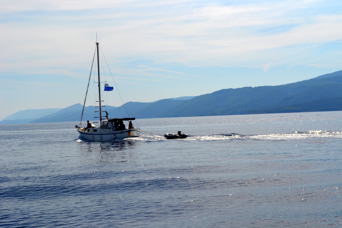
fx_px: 656
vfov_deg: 19.7
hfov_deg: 29.2
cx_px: 171
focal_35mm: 69
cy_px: 114
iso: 100
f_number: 9
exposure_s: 1/320
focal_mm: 46
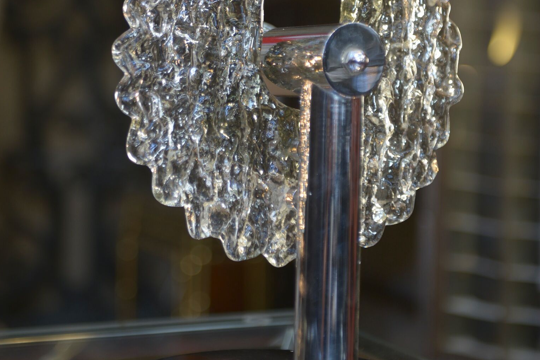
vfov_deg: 16.0
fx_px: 1275
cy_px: 92
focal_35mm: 85
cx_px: 271
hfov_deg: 23.9
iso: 250
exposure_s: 1/50
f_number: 2.8
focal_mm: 56
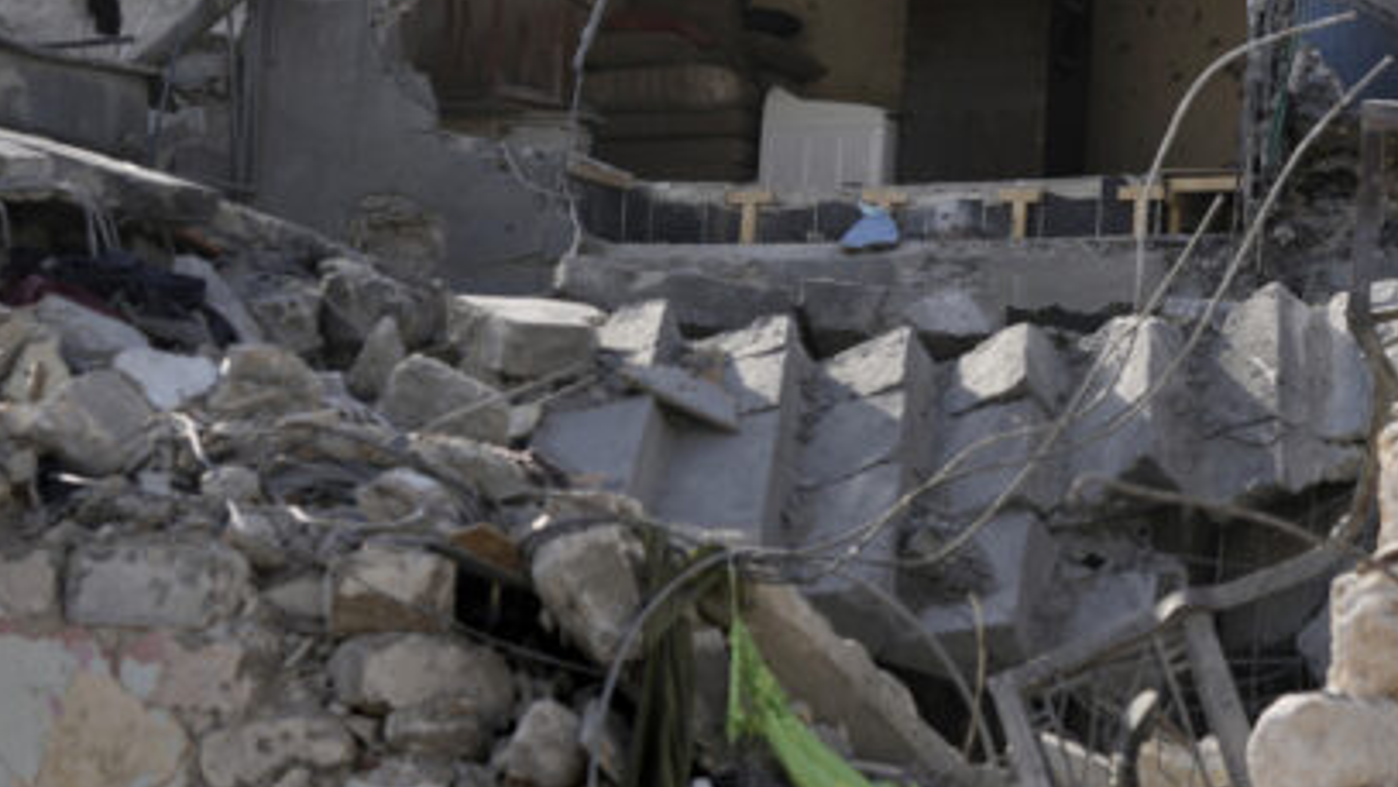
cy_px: 674
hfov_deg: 13.2
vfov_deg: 7.5
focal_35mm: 162
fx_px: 6006
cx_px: 1061
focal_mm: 70
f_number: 4
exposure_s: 1/800
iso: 100
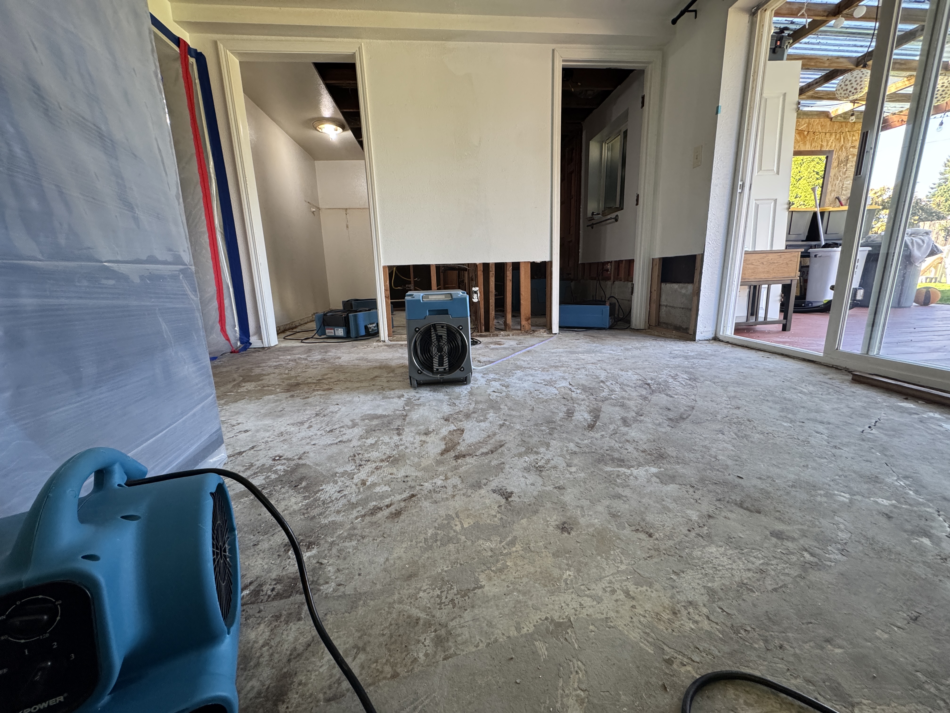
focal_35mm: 14
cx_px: 475
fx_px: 384
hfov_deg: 102.1
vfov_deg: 85.7
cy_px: 356
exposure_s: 1/120
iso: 320
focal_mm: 2.22
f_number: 2.2
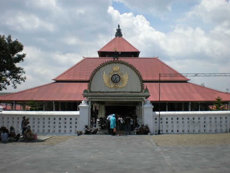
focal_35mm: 40
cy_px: 89
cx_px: 117
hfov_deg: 46.8
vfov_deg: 36.0
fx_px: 266
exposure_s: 1/538
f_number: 4.6
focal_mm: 6.3
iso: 64
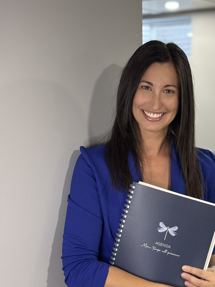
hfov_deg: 19.8
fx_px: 613
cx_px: 149
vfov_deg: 26.3
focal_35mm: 74
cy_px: 166
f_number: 1.6
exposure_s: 1/40
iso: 125
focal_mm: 5.96
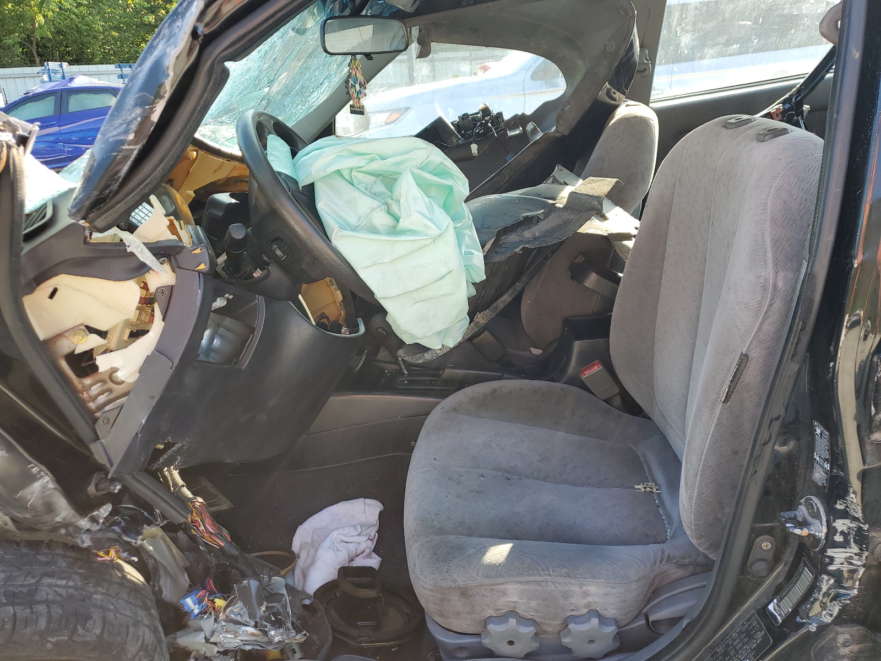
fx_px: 662
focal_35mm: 26
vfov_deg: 53.1
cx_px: 440
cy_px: 330
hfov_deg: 67.3
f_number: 1.5
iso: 50
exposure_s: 1/286
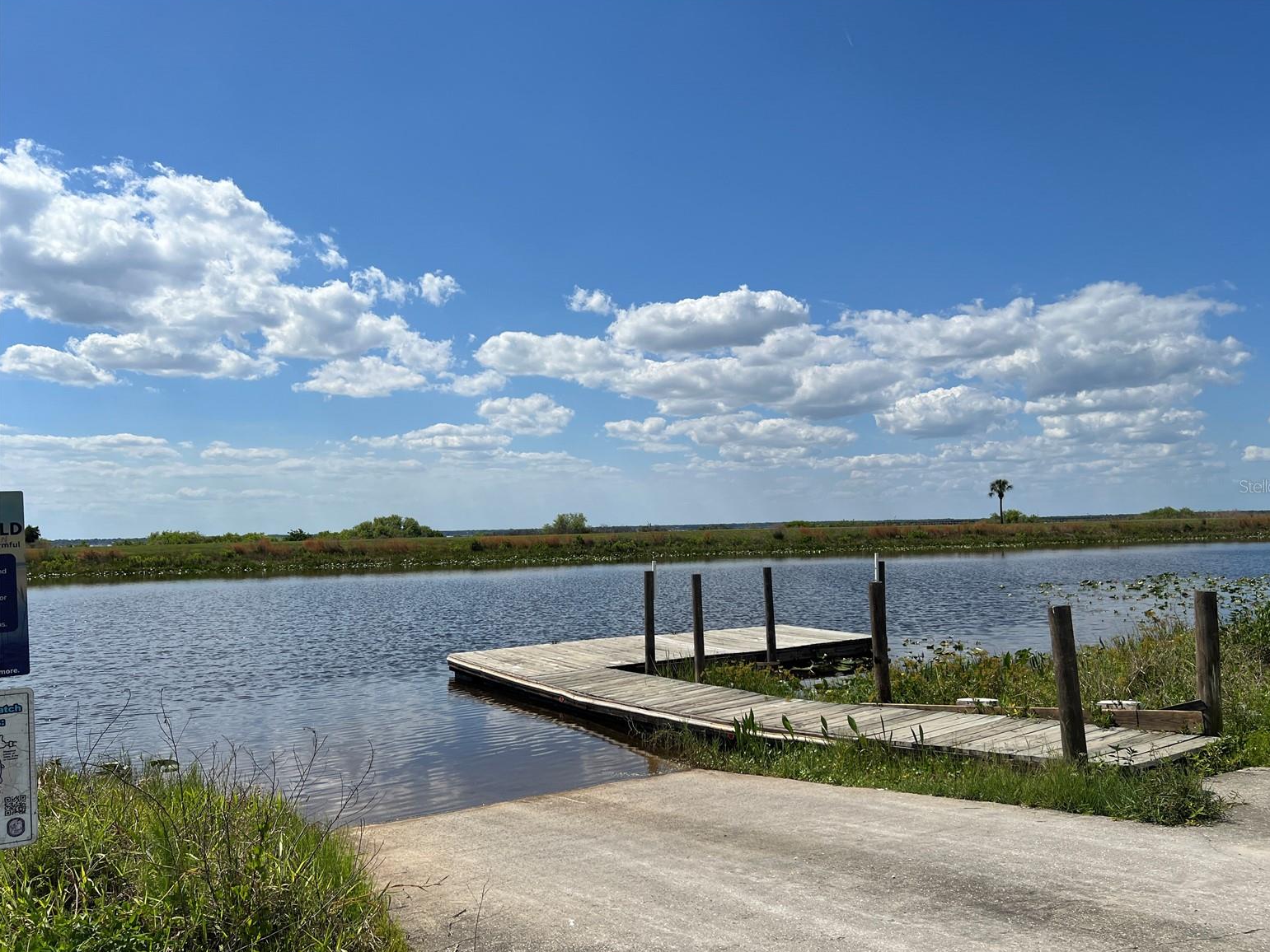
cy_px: 486
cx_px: 658
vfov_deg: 51.4
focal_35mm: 27
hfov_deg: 65.3
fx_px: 991
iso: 50
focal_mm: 5.7
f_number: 1.5
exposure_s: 1/8696
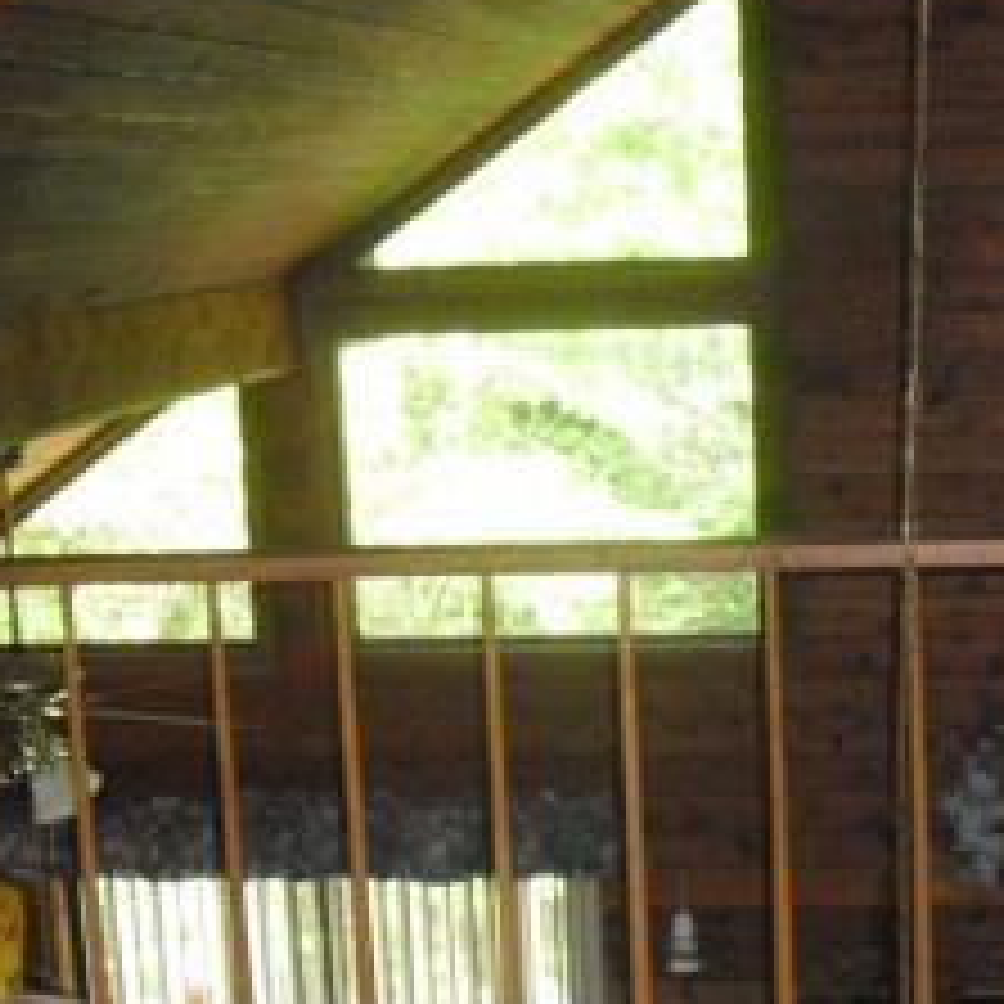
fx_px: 2724
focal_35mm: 83
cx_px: 851
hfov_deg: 20.6
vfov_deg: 20.7
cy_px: 770
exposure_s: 1/125
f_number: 3.1
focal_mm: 6.3
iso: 800
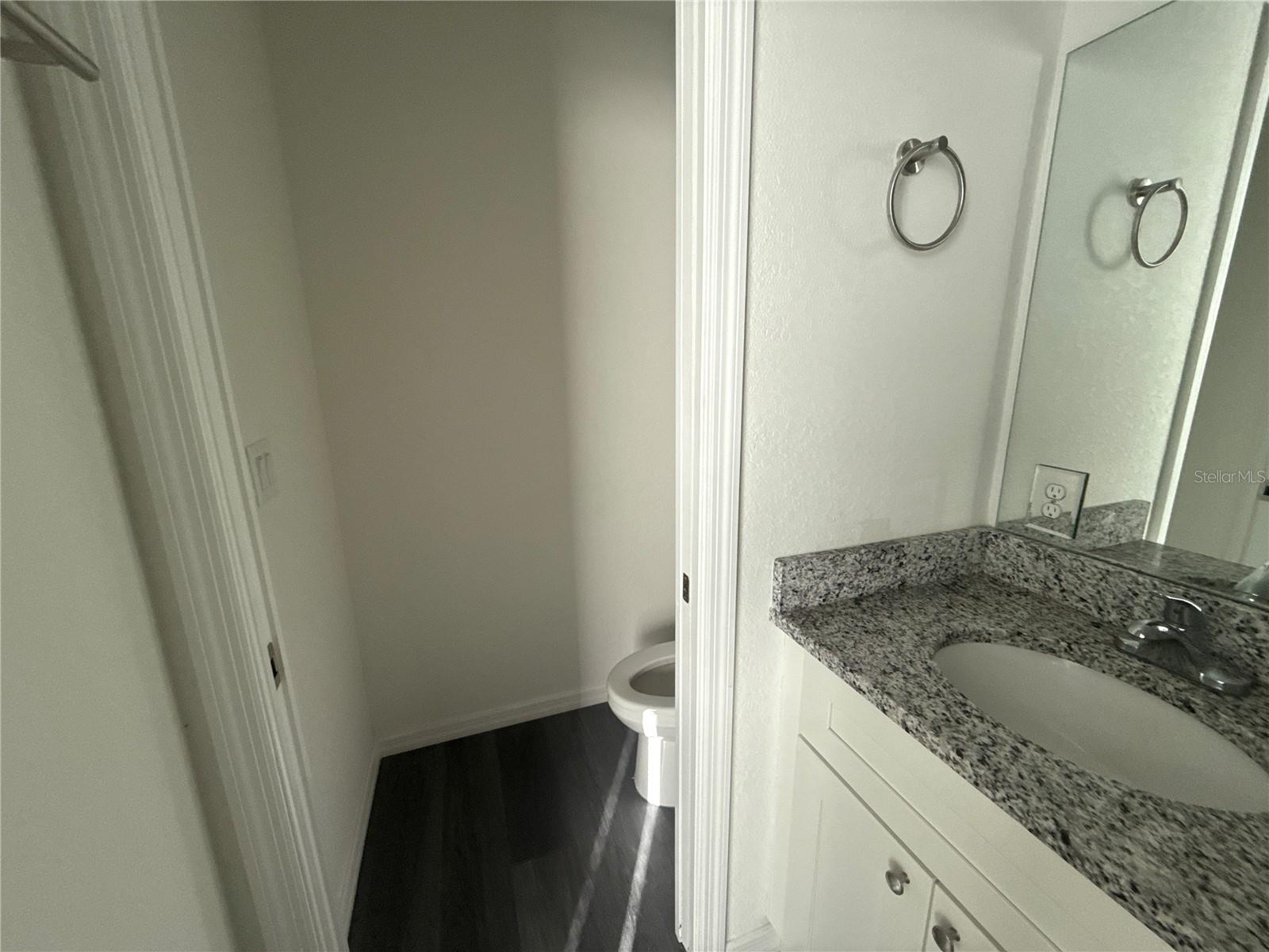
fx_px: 513
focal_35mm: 14
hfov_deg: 102.1
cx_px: 634
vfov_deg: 85.7
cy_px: 476
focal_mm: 2.22
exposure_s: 1/99
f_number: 2.2
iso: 250
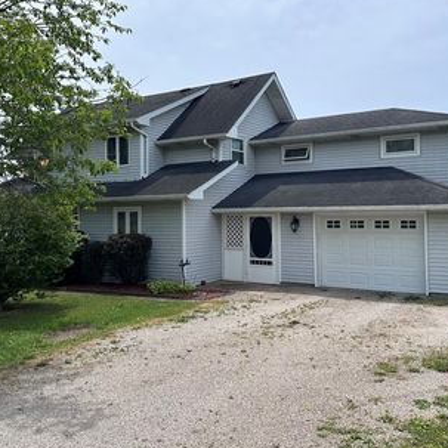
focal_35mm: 35
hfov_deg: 47.1
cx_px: 200
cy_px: 199
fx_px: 512
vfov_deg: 47.1
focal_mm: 6.86
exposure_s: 1/7042
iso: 80
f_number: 1.78
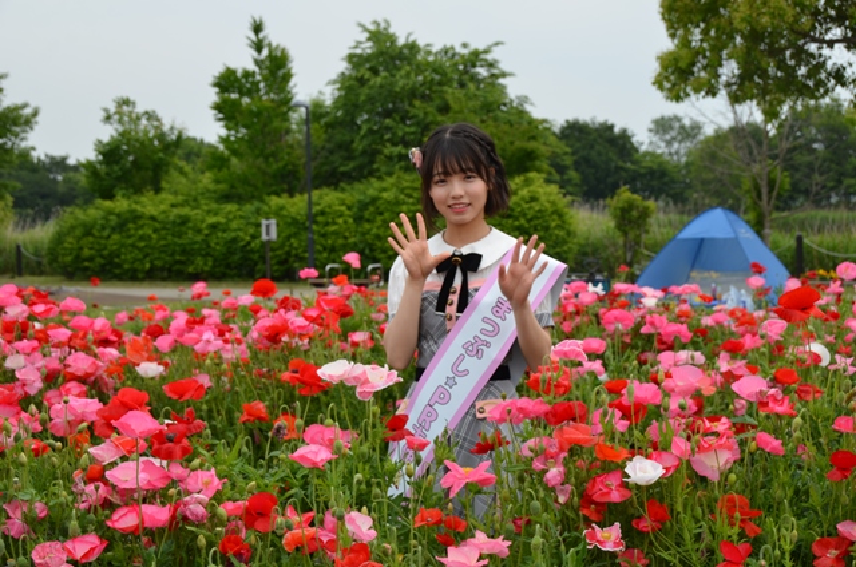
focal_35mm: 69
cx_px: 428
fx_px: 1637
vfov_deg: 19.6
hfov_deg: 29.3
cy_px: 284
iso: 110
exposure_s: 1/250
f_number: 8
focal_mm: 46
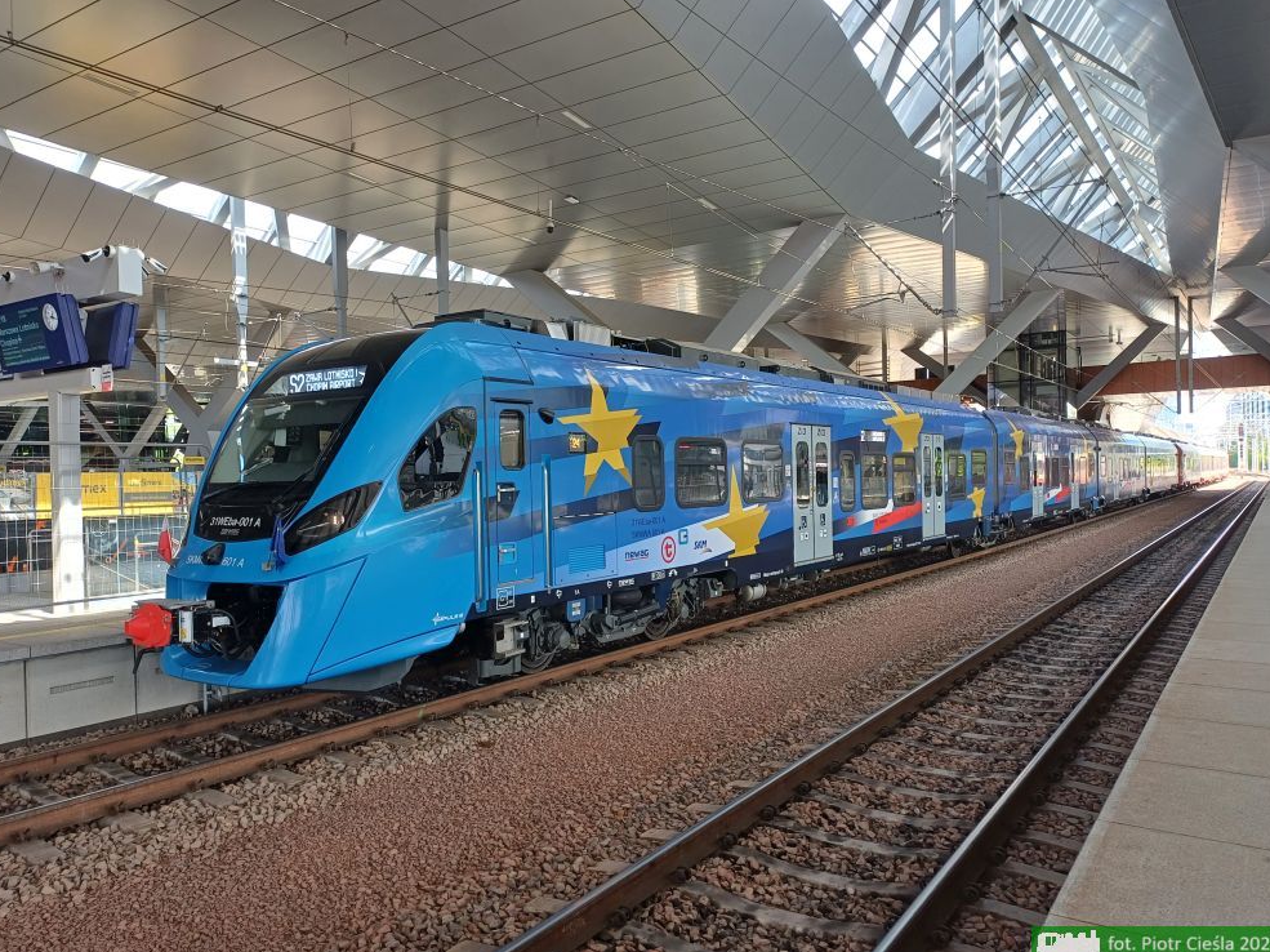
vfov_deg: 53.0
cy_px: 475
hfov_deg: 67.3
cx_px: 624
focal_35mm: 26
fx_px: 954
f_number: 1.8
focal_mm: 4.65
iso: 64
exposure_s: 1/100
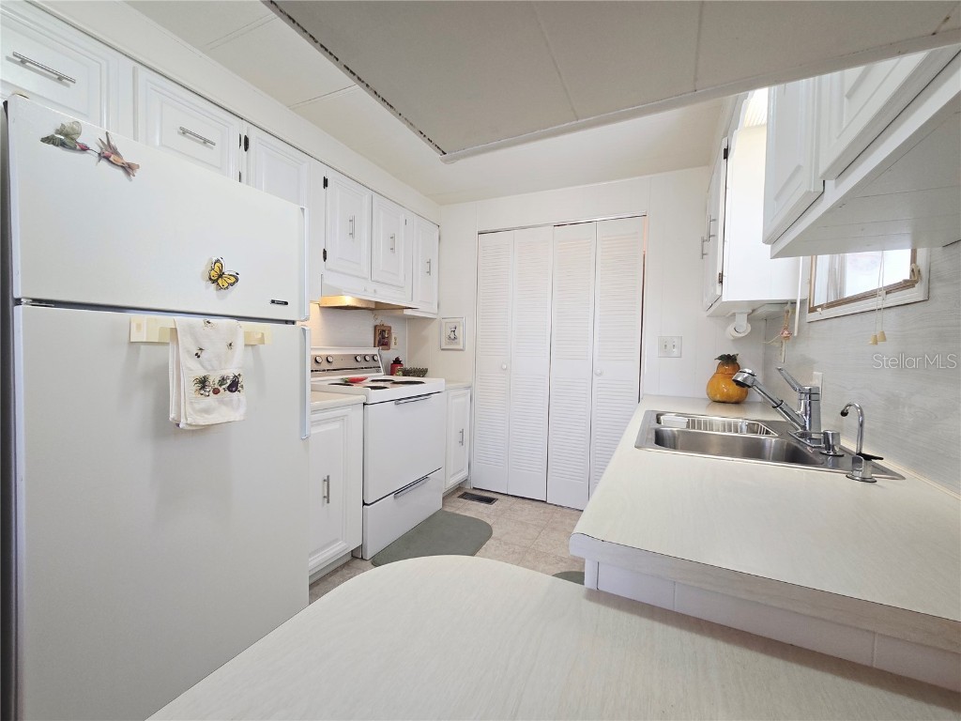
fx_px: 361
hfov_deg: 106.2
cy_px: 360
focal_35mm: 13
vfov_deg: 89.9
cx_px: 480
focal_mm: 2.2
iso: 80
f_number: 2.2
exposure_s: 1/60
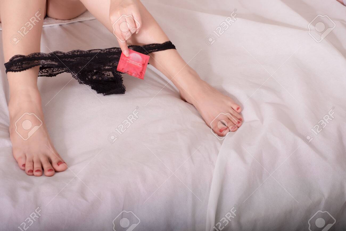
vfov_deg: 25.5
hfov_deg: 37.5
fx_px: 509
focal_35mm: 53
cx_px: 173
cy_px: 116
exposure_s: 1/180
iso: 200
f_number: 8
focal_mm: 35
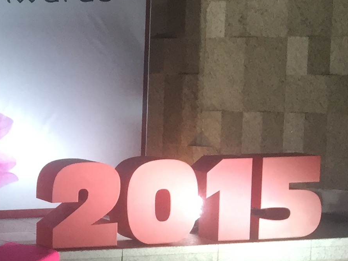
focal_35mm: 106
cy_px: 159
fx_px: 1066
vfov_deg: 14.0
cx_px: -286
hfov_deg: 15.7
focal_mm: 4.15
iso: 80
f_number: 2.2
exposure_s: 1/33
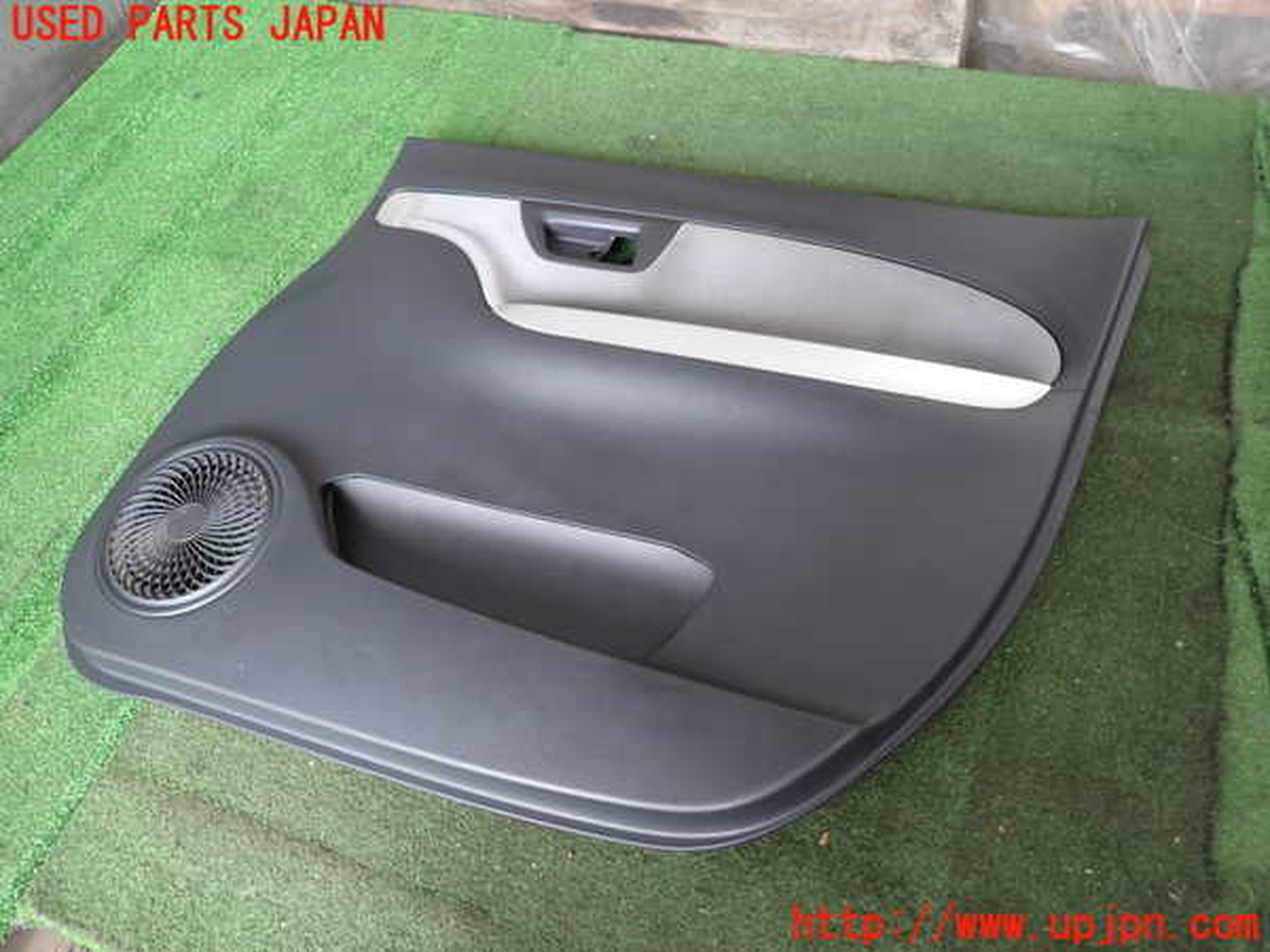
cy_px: 476
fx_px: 917
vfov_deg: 54.9
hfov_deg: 69.4
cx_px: 635
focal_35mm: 25
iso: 200
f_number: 2
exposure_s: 1/60
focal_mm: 4.5
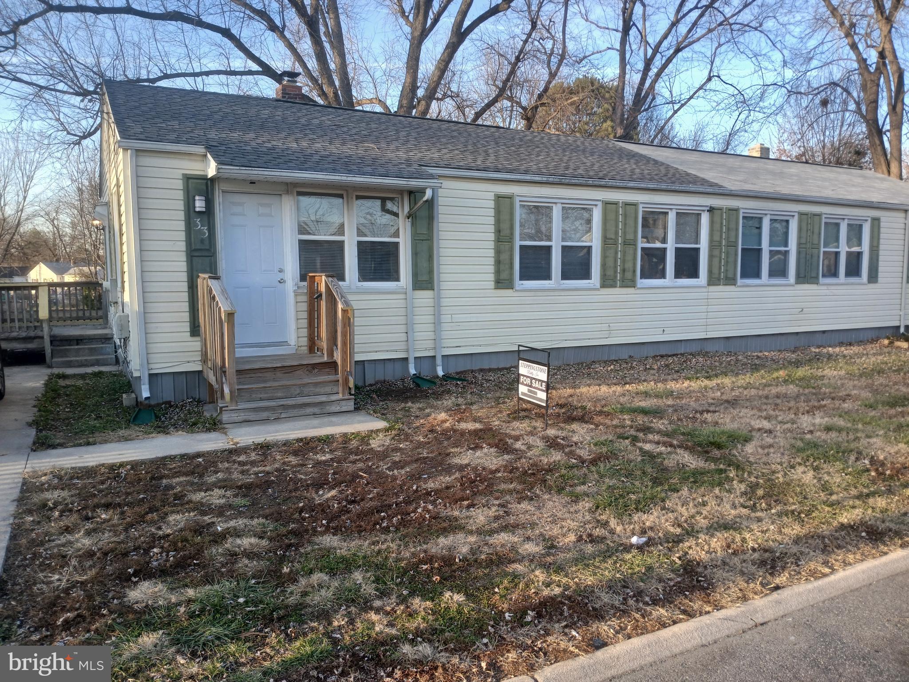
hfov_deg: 67.3
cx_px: 454
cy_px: 341
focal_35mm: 26
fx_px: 683
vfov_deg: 53.1
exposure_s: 1/120
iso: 20
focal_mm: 3.98
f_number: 1.8
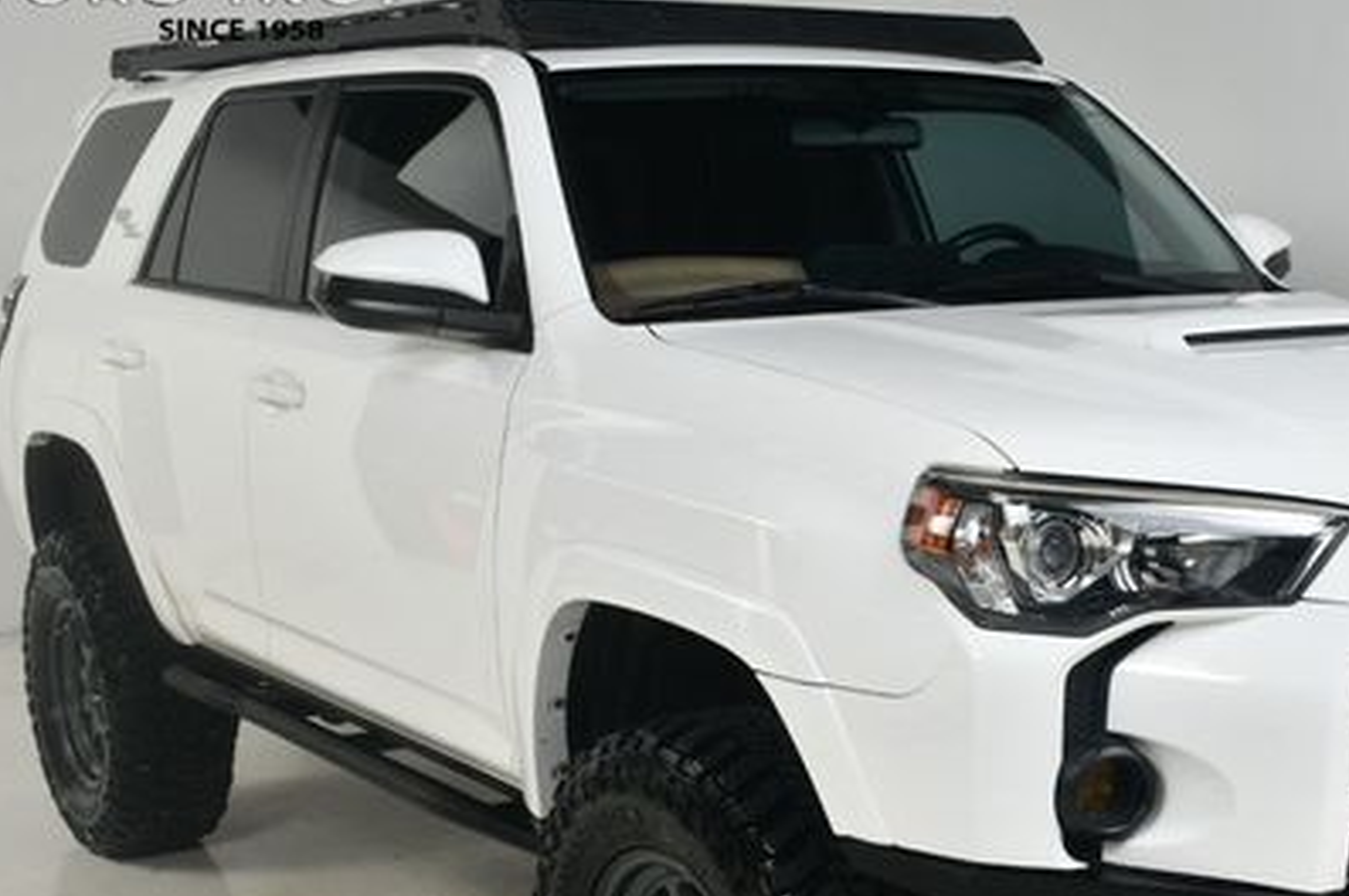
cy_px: 611
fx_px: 2172
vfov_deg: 23.2
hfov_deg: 34.2
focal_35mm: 58
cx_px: 883
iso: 100
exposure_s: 1/160
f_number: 13
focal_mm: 24
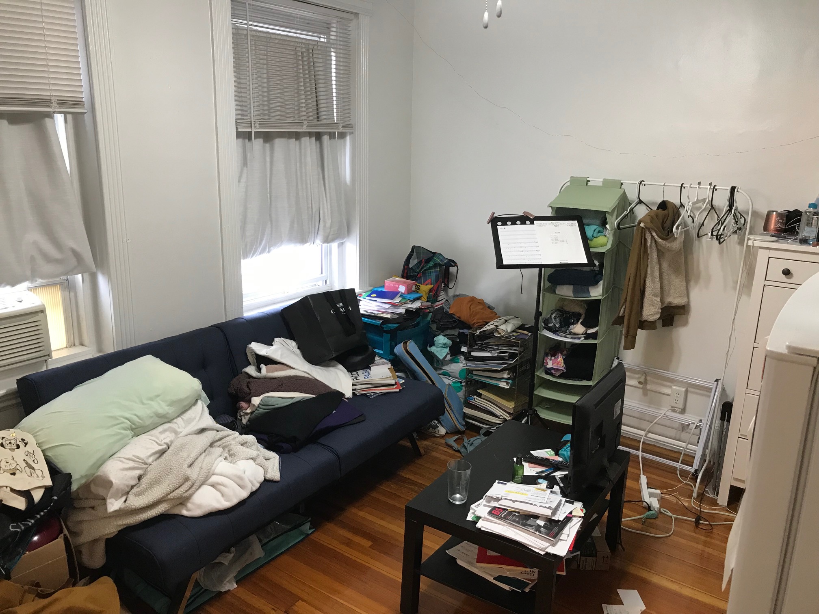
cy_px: 307
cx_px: 410
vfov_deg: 49.7
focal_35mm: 28
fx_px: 662
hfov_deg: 63.4
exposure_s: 1/20
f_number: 1.8
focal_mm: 3.99
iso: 40
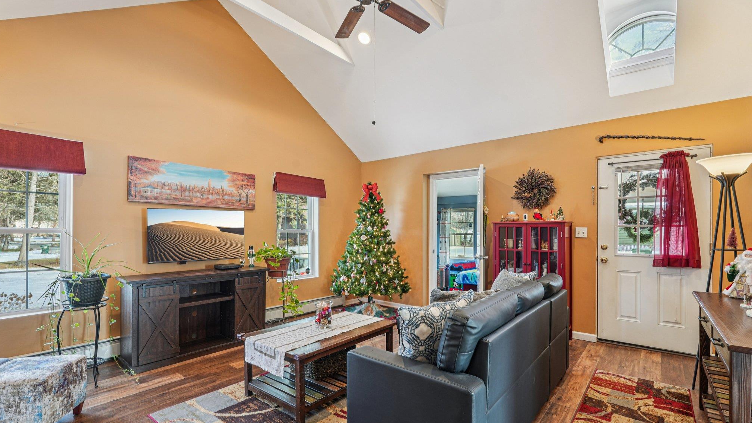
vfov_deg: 63.8
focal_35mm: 17
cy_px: 235
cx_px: 376
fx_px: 339
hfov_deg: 95.9
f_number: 8
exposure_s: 1/10
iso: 400
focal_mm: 16
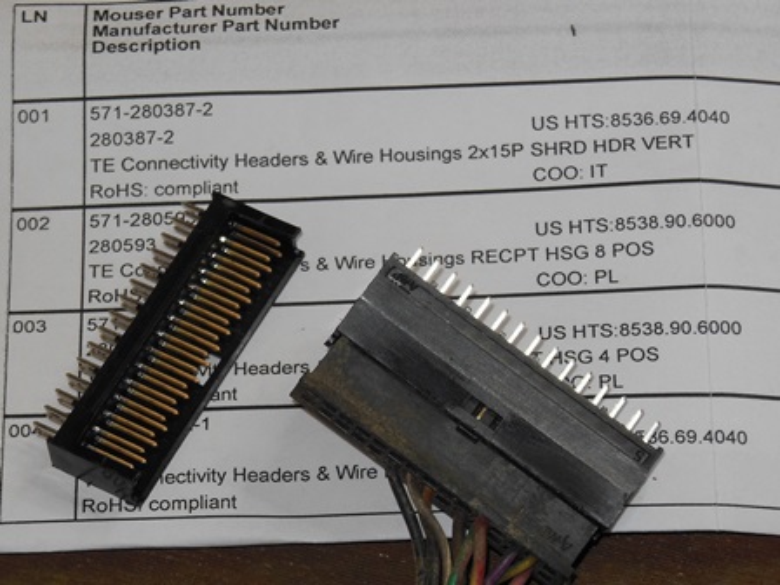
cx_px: 390
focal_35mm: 127
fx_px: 2862
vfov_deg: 11.7
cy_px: 292
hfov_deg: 15.5
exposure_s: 1/60
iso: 125
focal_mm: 22.6
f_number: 5
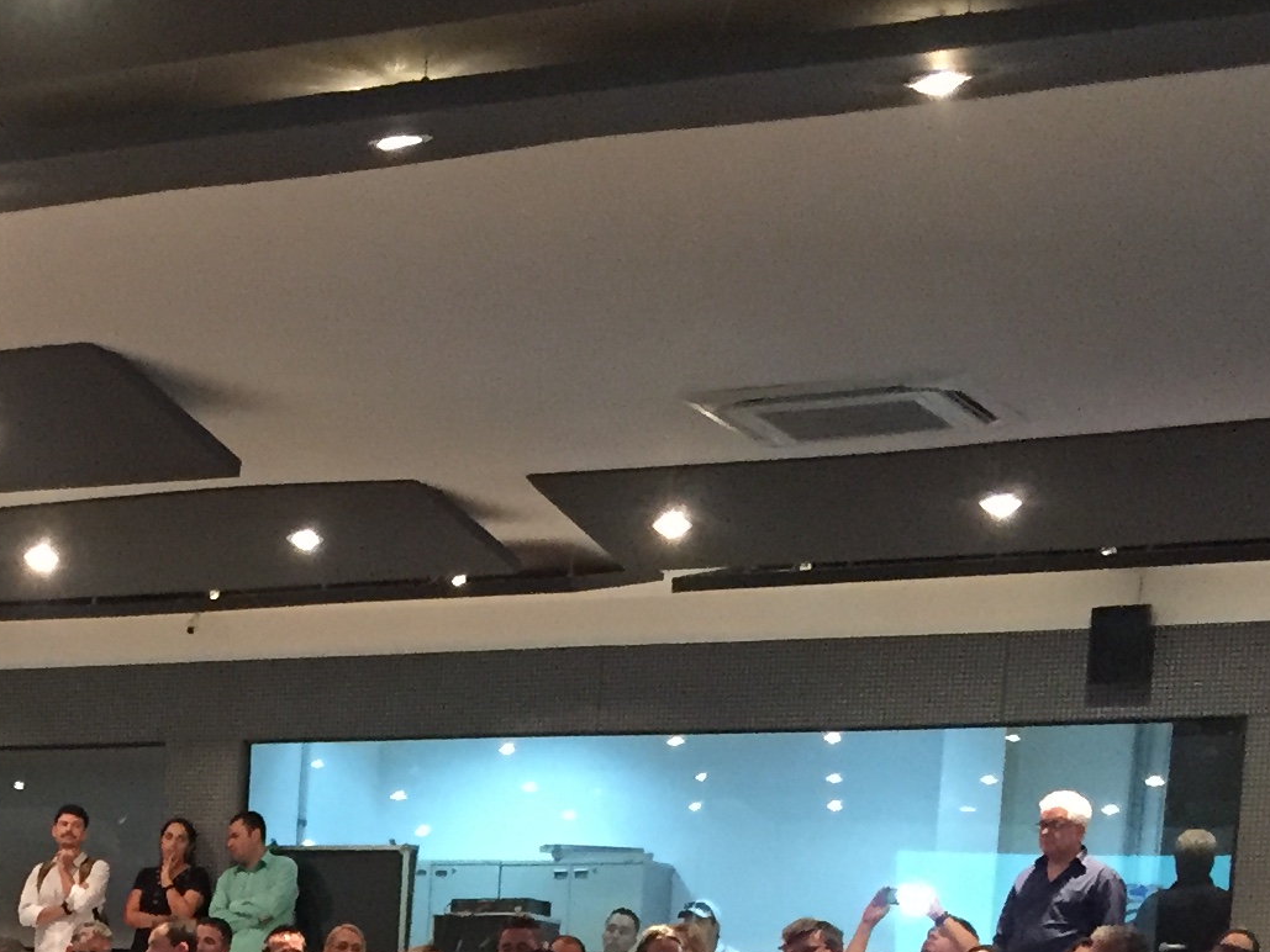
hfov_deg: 20.2
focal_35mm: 92
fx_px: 3376
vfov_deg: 14.9
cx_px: -196
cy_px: 1443
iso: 250
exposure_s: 1/15
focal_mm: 4.15
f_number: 2.2
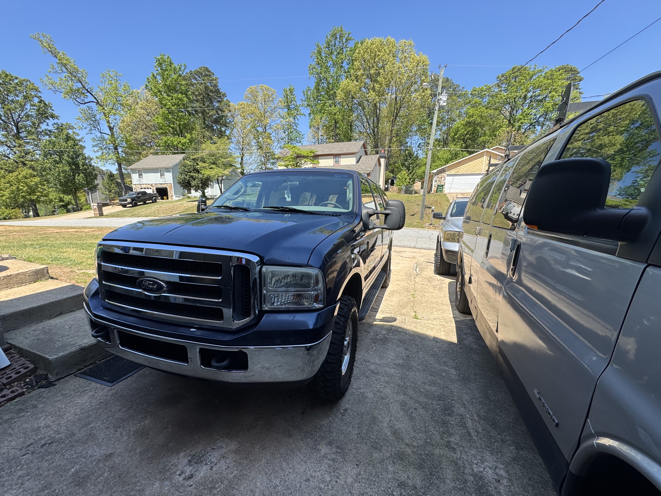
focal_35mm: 15
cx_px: 315
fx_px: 286
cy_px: 260
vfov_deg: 81.7
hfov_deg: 98.1
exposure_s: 1/664
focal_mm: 2.22
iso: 40
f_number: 2.2
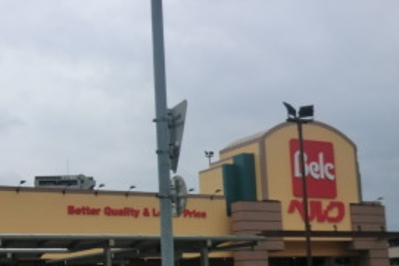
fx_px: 654
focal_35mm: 59
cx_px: 97
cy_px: 215
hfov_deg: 33.2
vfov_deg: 22.7
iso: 80
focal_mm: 4.3
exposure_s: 1/400
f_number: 7.5
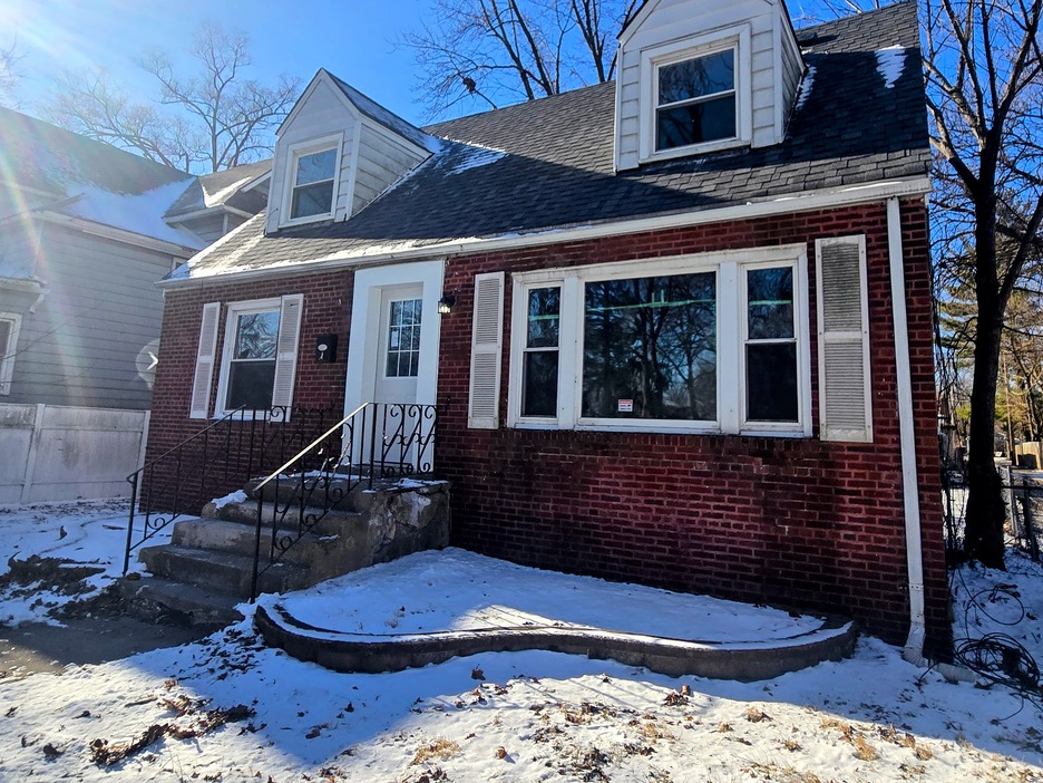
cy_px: 323
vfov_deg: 65.5
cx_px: 562
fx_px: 603
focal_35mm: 20
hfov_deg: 81.6
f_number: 2.2
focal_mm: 2.2
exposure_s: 1/2671
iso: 50
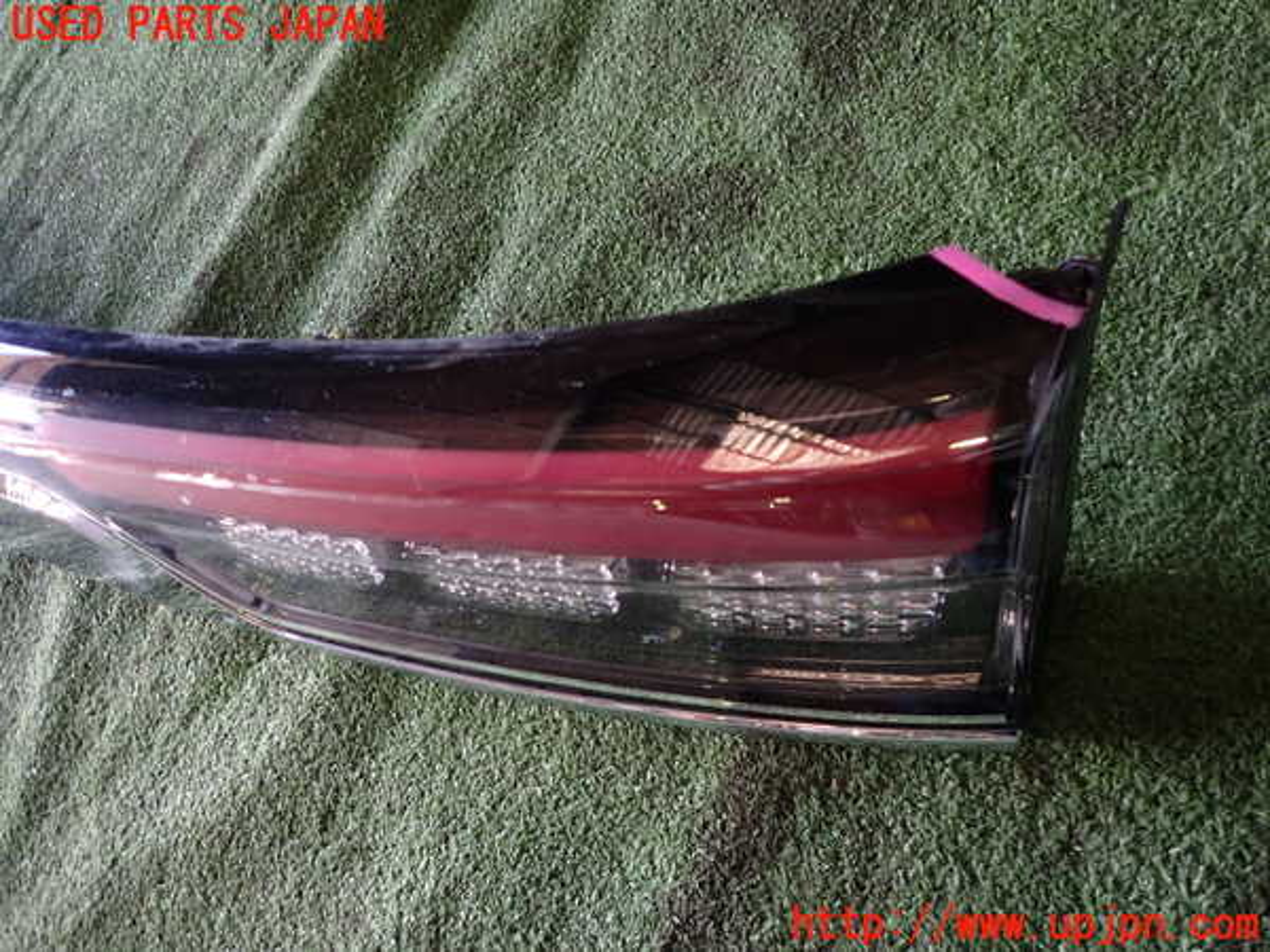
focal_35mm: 25
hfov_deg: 69.4
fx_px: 917
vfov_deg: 54.9
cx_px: 635
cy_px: 476
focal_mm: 4.5
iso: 200
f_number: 2
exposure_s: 1/60
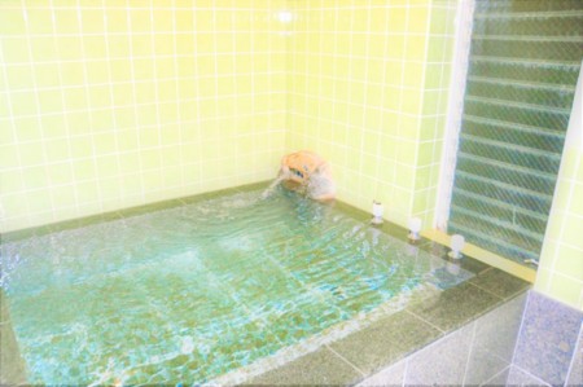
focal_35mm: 27
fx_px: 437
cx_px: 292
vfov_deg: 47.8
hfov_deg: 67.4
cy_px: 194
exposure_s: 1/60
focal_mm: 18
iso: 800
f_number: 3.5
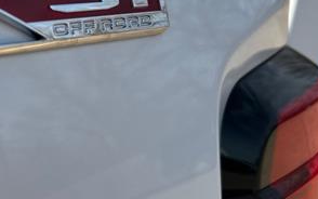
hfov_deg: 31.9
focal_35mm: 60
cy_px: 43
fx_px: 520
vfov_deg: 21.4
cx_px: 17
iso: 50
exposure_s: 1/2915
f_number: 1.5
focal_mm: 5.7
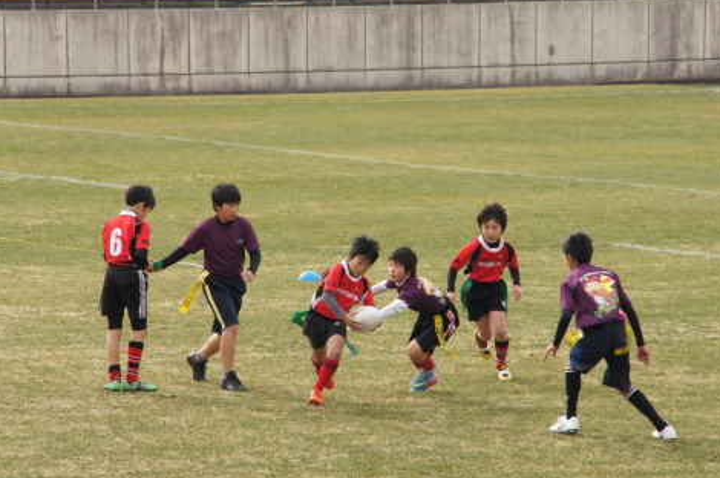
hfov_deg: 6.5
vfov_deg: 4.3
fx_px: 6371
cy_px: 247
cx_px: 377
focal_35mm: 319
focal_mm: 200
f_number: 16
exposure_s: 1/160
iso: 400
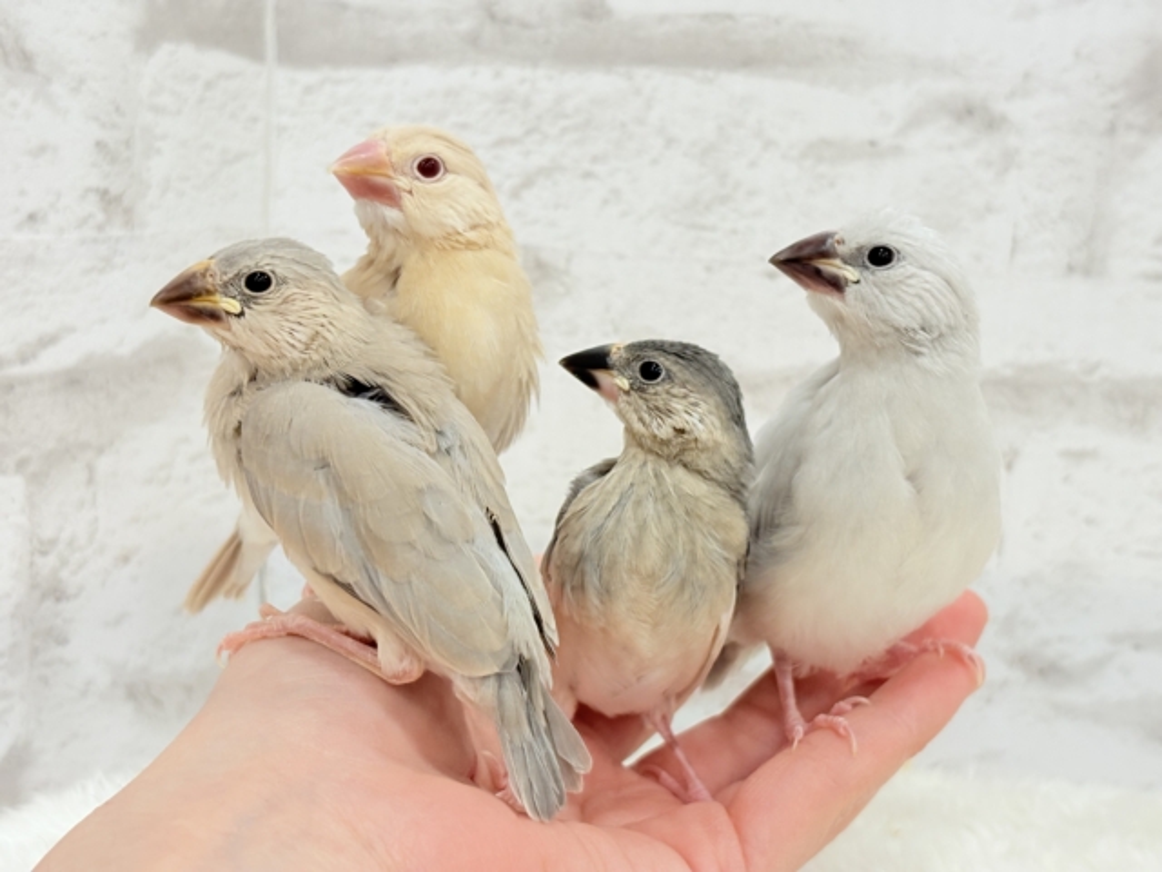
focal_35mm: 52
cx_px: 581
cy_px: 436
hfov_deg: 36.8
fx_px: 1746
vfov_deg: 28.0
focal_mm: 5.96
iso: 100
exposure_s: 1/100
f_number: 1.6
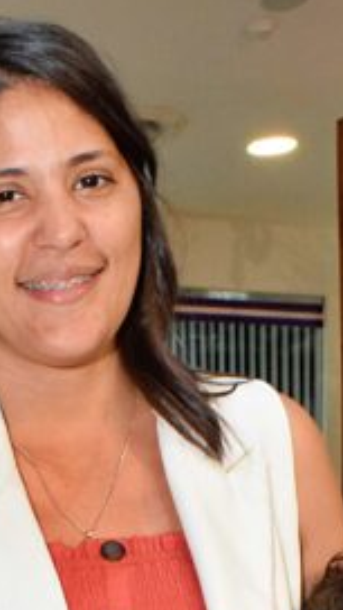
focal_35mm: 132
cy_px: 866
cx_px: 219
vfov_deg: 15.2
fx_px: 2134
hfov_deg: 9.2
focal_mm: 26
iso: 2500
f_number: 10
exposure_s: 1/100
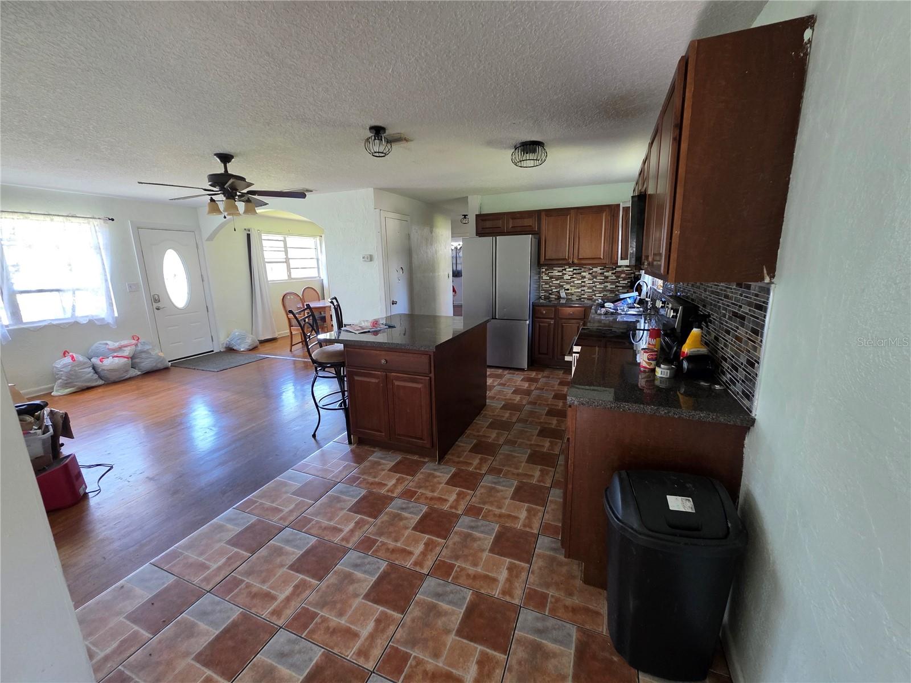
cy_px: 342
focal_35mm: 13
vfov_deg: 89.9
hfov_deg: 106.2
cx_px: 456
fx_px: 342
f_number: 1.9
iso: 400
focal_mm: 2.2
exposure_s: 1/60
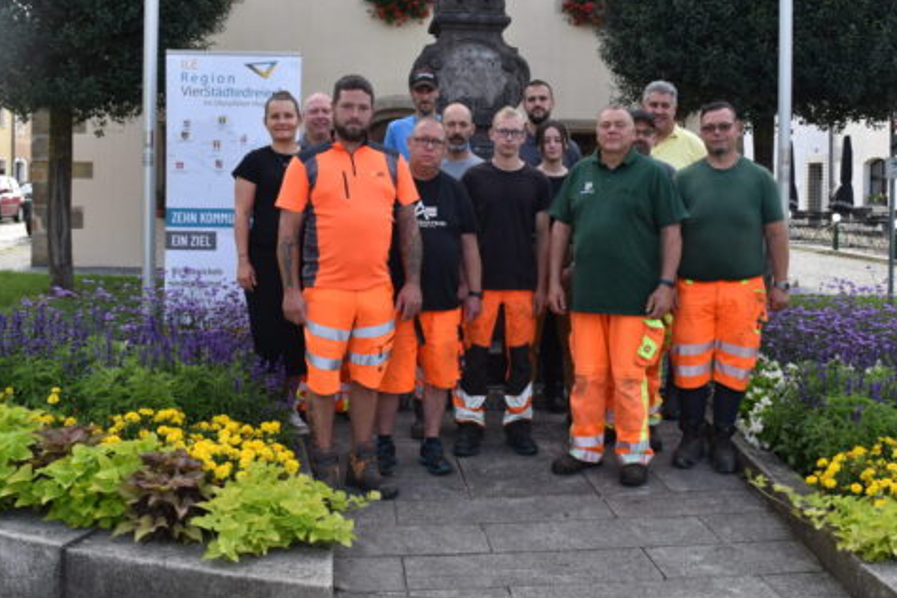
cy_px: 200
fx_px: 922
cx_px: 481
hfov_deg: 51.8
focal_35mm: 37
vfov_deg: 35.6
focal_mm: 18
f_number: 6.3
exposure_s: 1/250
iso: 200
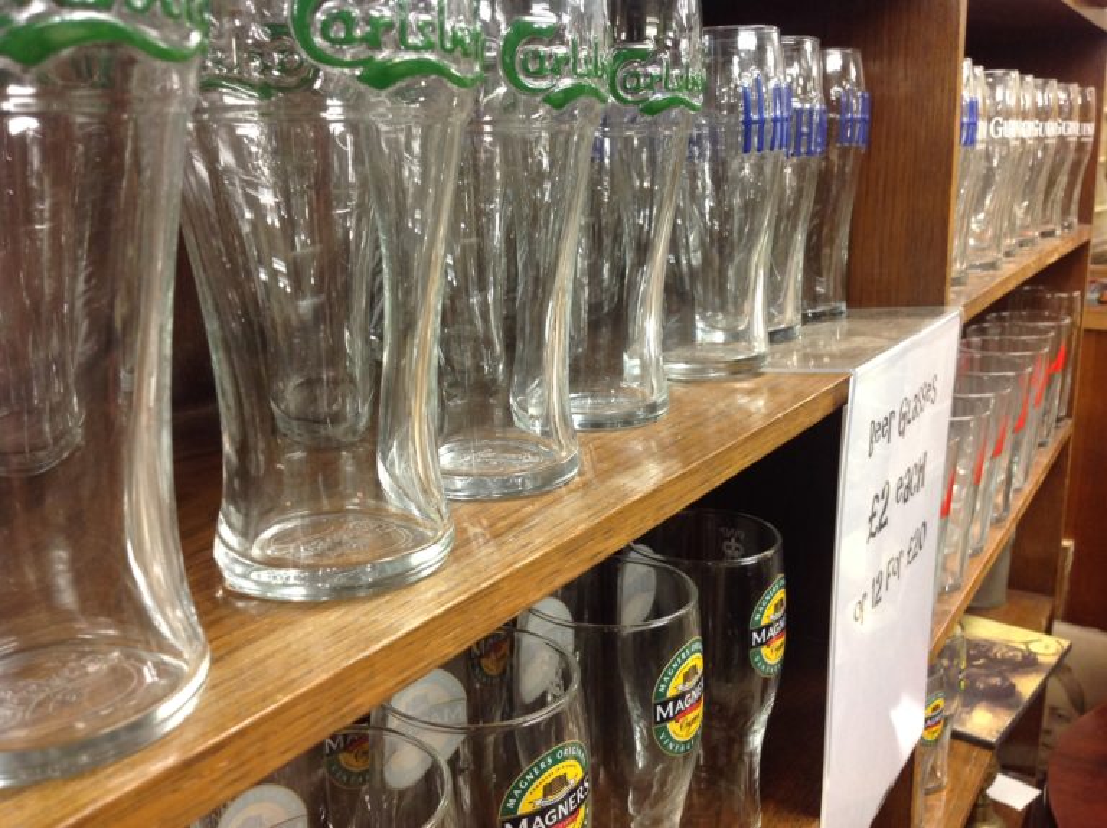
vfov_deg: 40.6
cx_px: 554
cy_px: 414
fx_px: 1118
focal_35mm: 35
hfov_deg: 52.7
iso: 125
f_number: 2.4
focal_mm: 4.28
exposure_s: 1/17
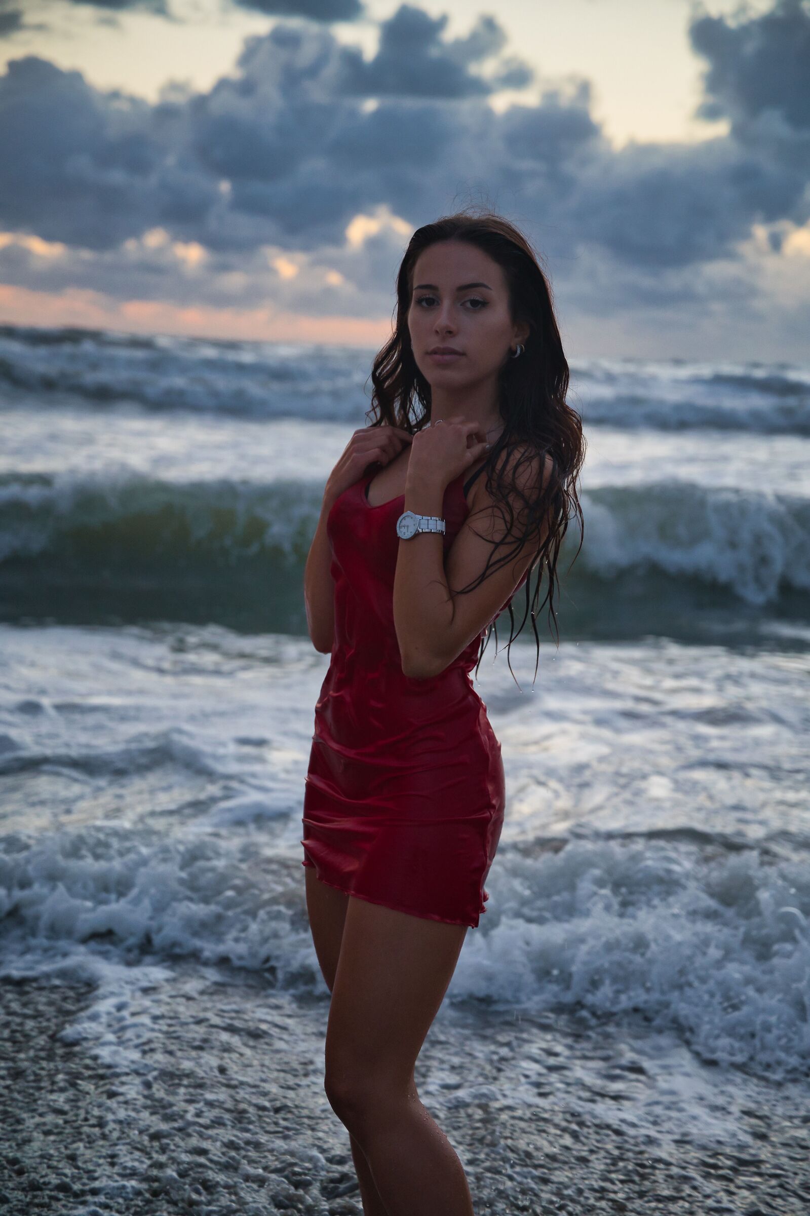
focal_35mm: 58
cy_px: 608
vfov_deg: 34.5
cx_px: 405
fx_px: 1958
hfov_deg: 23.4
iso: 1600
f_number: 4
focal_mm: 58
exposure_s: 1/250
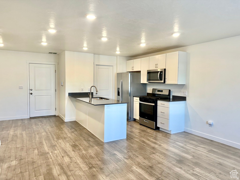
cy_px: 90
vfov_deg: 56.8
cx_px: 120
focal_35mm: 24
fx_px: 166
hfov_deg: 71.6
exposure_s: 1/120
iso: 125
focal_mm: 6.86
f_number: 1.78
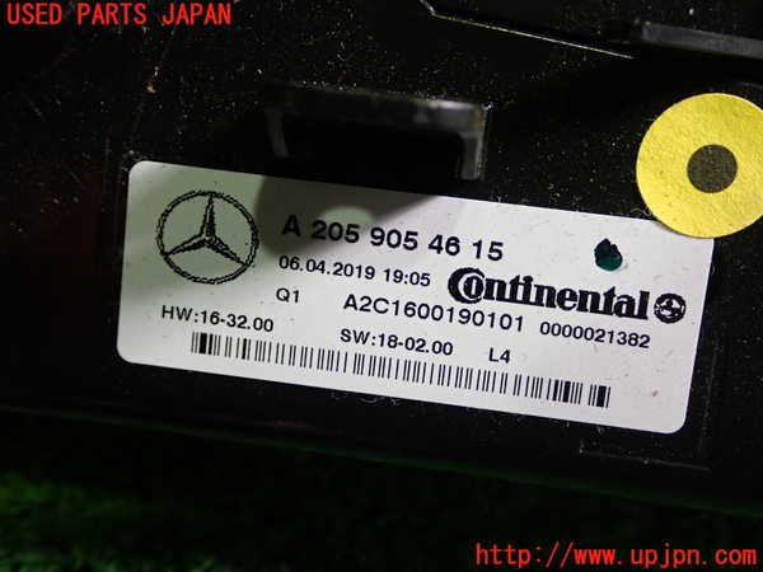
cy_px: 286
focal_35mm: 47
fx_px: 1036
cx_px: 382
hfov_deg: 40.4
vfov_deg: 30.9
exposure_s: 1/50
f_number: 3.1
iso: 320
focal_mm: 8.4
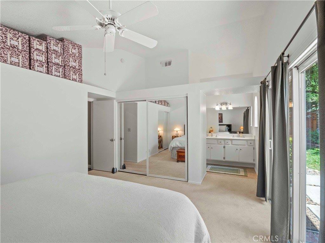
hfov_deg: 94.5
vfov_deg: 78.1
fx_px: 150
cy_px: 122
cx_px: 162
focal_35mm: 16
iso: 200
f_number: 8
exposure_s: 1/3
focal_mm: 8
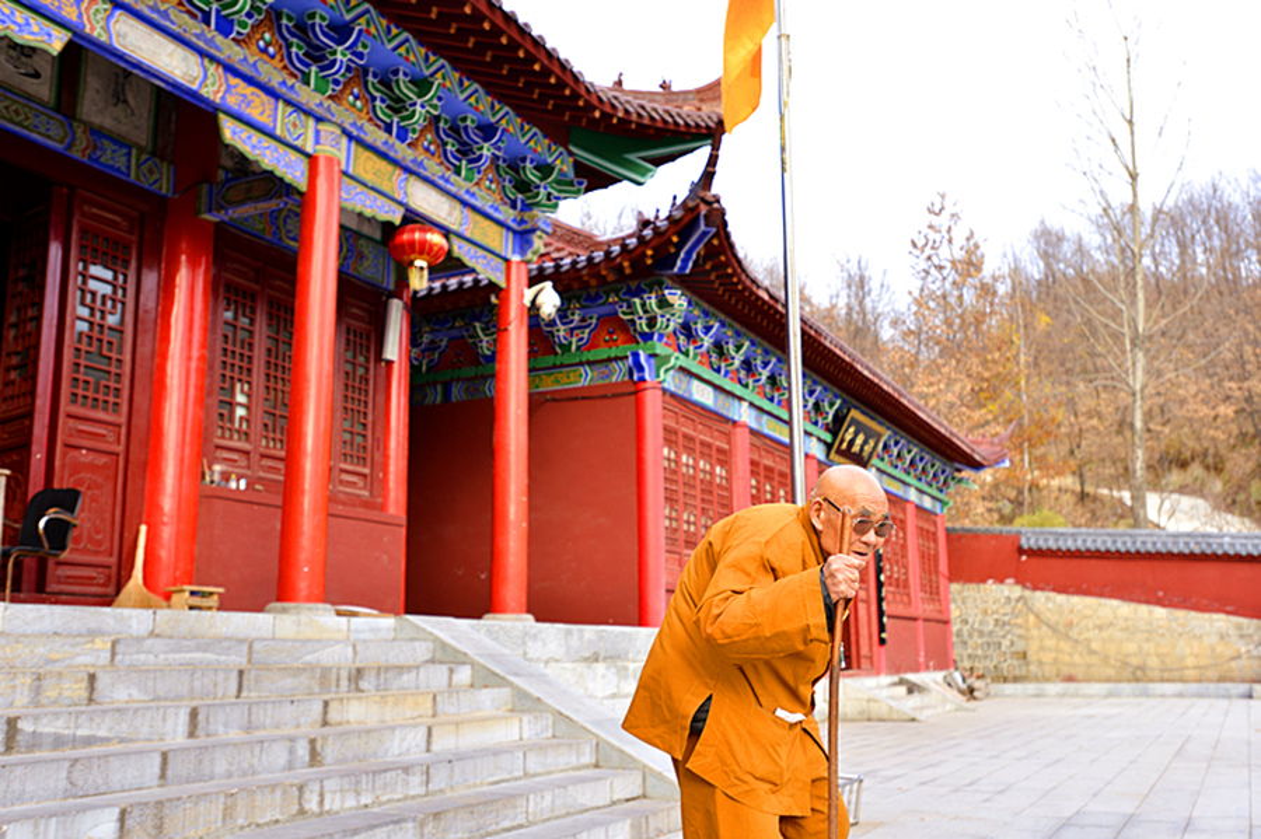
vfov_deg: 37.8
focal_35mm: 35
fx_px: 1225
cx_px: 630
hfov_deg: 54.5
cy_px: 420
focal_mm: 35
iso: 100
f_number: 3.5
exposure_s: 1/125
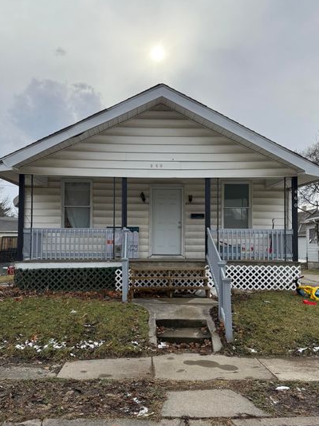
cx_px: 159
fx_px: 369
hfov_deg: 46.8
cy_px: 236
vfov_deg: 59.8
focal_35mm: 30
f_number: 1.78
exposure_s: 1/3584
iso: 80
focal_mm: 6.76
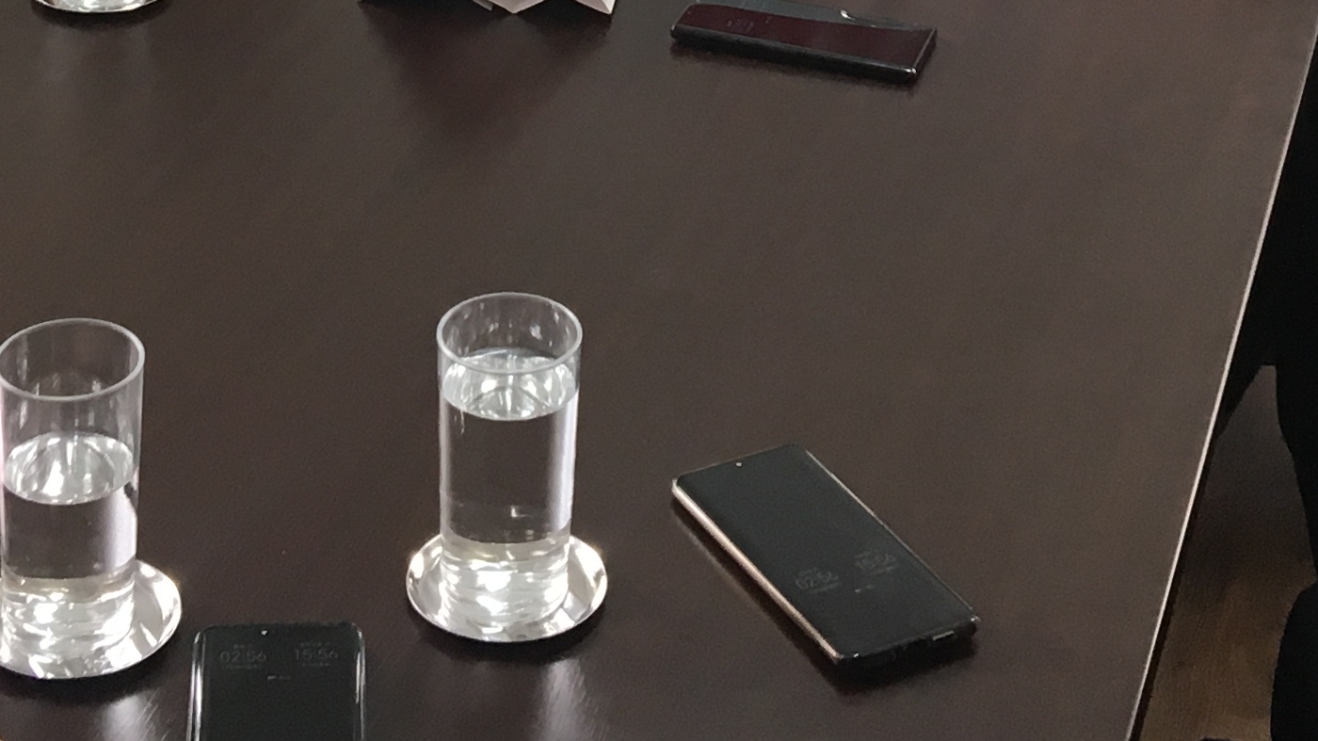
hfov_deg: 23.4
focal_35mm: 91
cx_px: 646
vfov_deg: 12.2
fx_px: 3180
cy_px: -568
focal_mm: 4.15
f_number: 2.2
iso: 64
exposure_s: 1/30
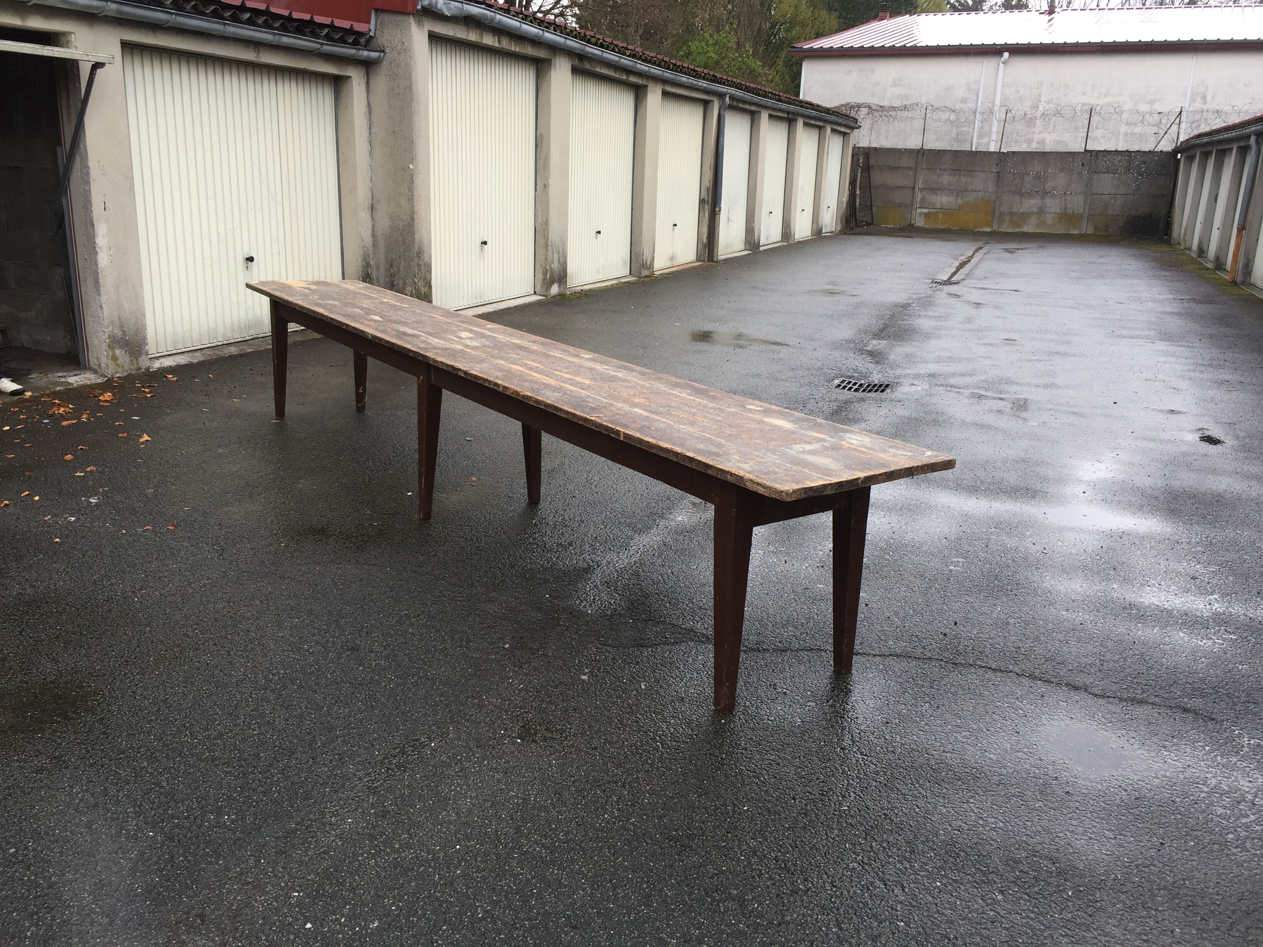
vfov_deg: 48.2
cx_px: 632
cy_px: 474
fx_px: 1058
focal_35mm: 29
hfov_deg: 61.7
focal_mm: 4.15
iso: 32
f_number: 2.2
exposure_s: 1/146
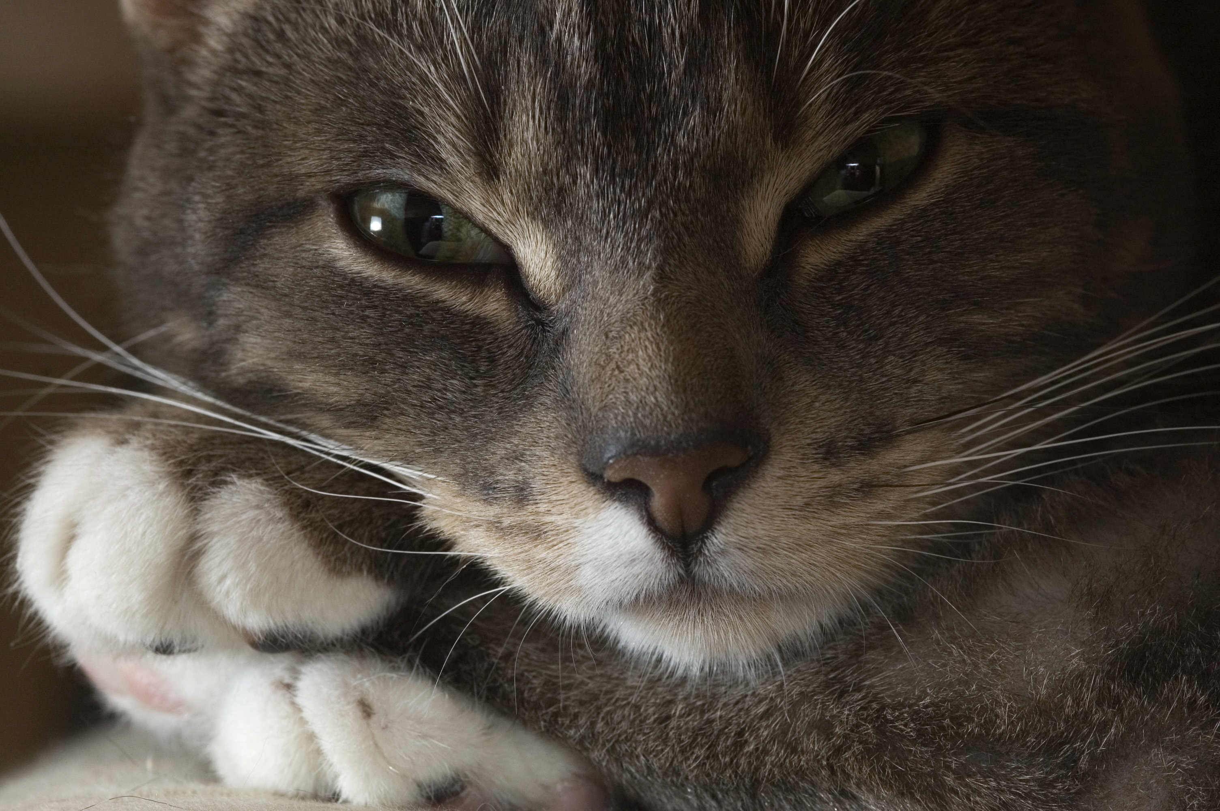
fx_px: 5333
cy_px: 406
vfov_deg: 8.7
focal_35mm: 158
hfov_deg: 13.1
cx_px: 610
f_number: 8
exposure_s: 1/60
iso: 200
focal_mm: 105
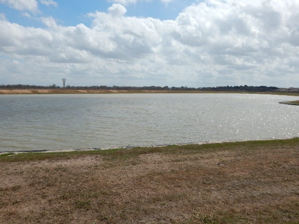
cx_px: 150
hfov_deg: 58.4
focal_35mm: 31
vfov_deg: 45.4
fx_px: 268
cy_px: 112
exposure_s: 1/800
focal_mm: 5.6
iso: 125
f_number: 6.5
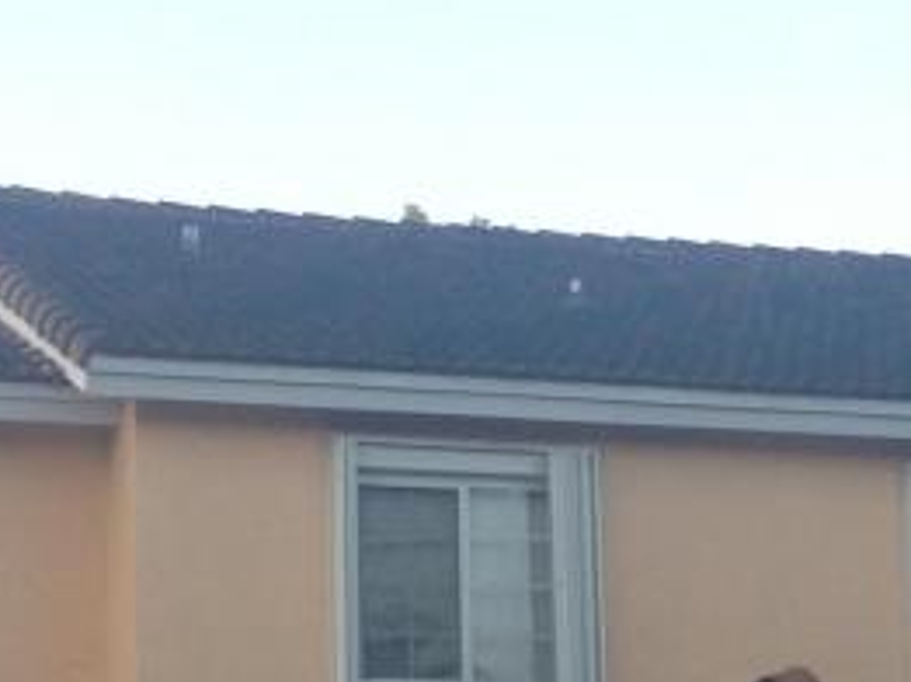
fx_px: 3602
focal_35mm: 137
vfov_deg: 10.6
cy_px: 793
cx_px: 469
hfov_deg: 14.4
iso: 50
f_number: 2.4
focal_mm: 4.28
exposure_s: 1/120
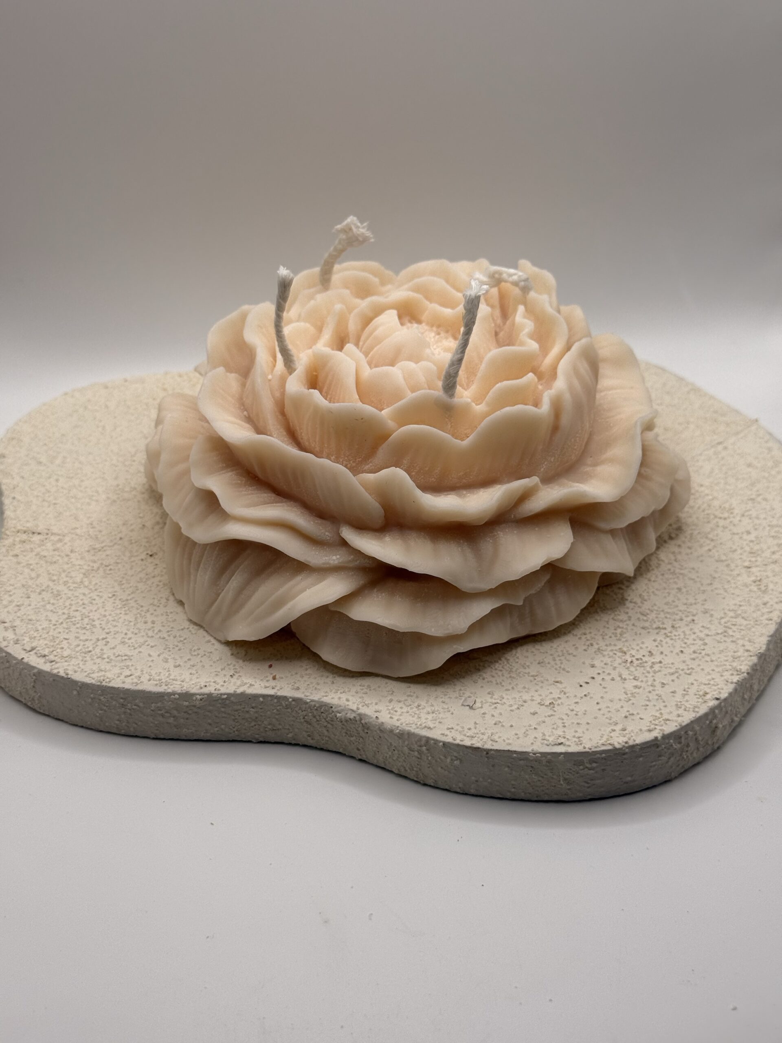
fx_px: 1446
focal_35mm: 48
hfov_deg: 30.3
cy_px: 522
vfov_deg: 39.7
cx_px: 391
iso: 64
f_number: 1.78
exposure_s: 1/1167
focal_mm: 6.76
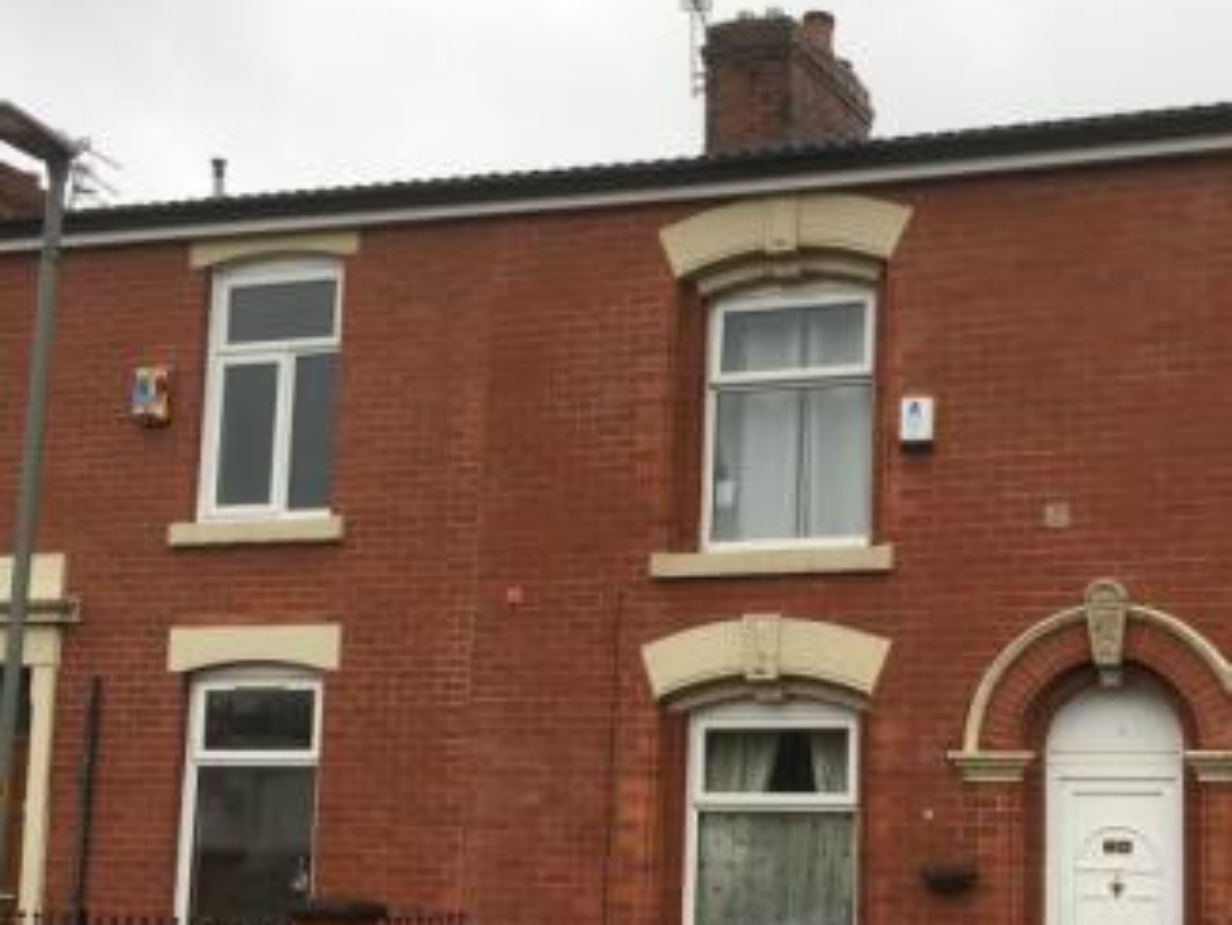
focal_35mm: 52
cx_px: 915
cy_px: 624
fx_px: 1851
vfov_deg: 27.9
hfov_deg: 36.0
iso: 25
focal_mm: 4.15
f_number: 2.2
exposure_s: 1/198
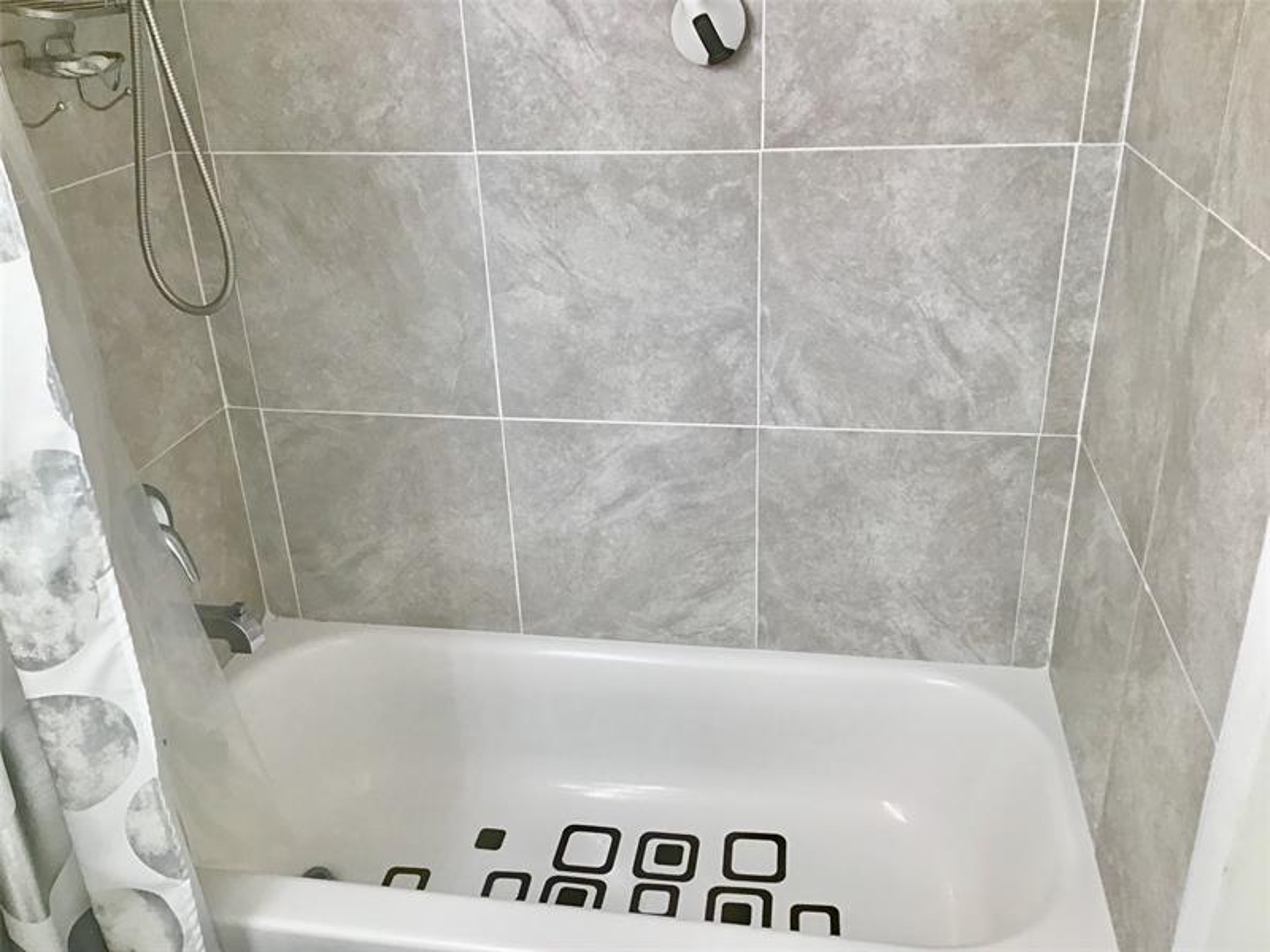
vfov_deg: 45.4
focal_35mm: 31
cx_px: 635
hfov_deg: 58.4
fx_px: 1137
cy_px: 476
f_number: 2.4
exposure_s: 1/40
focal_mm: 3.3
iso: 32
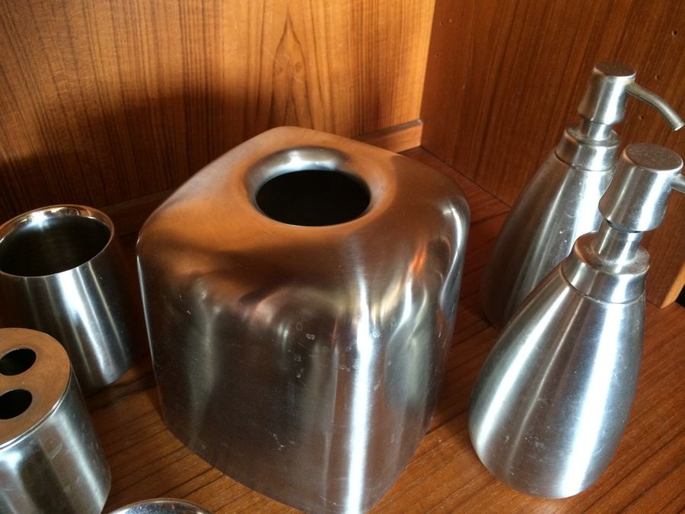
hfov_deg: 60.0
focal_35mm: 30
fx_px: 594
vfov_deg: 46.8
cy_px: 257
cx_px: 342
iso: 200
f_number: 2.2
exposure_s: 1/30
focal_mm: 4.12
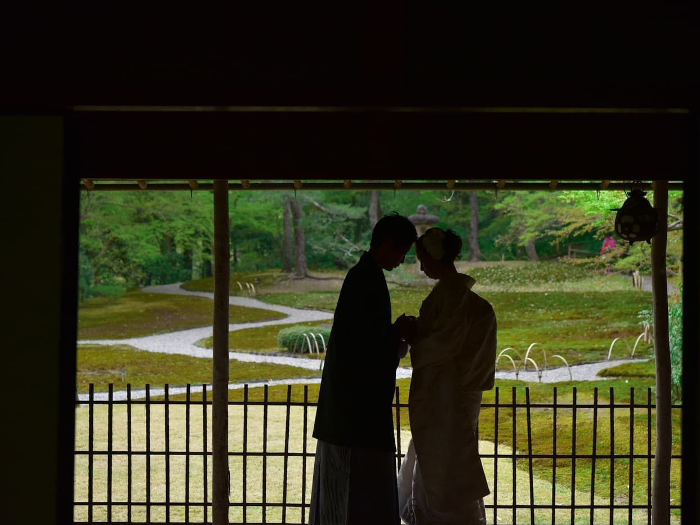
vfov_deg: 18.9
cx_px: 396
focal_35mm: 78
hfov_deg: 25.0
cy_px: 267
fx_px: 1577
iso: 2000
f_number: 5.6
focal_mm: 70
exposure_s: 1/1600
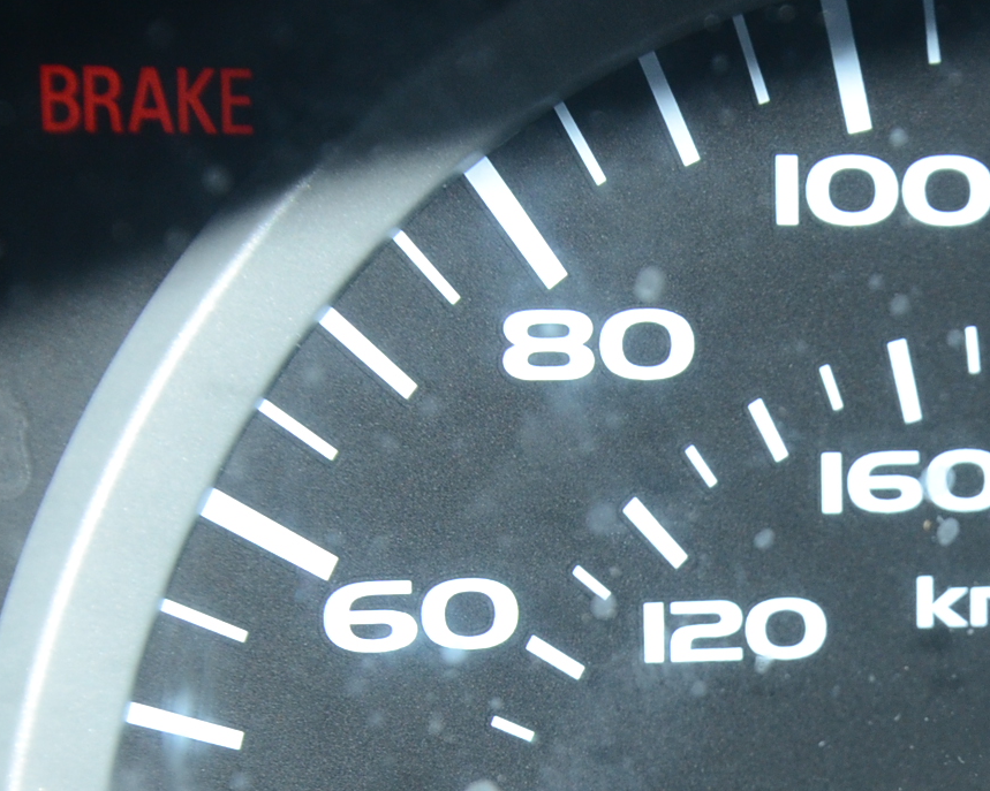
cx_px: 1121
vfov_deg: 6.2
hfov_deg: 7.7
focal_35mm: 250
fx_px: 7324
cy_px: 913
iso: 640
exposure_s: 1/125
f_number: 7.1
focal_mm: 62
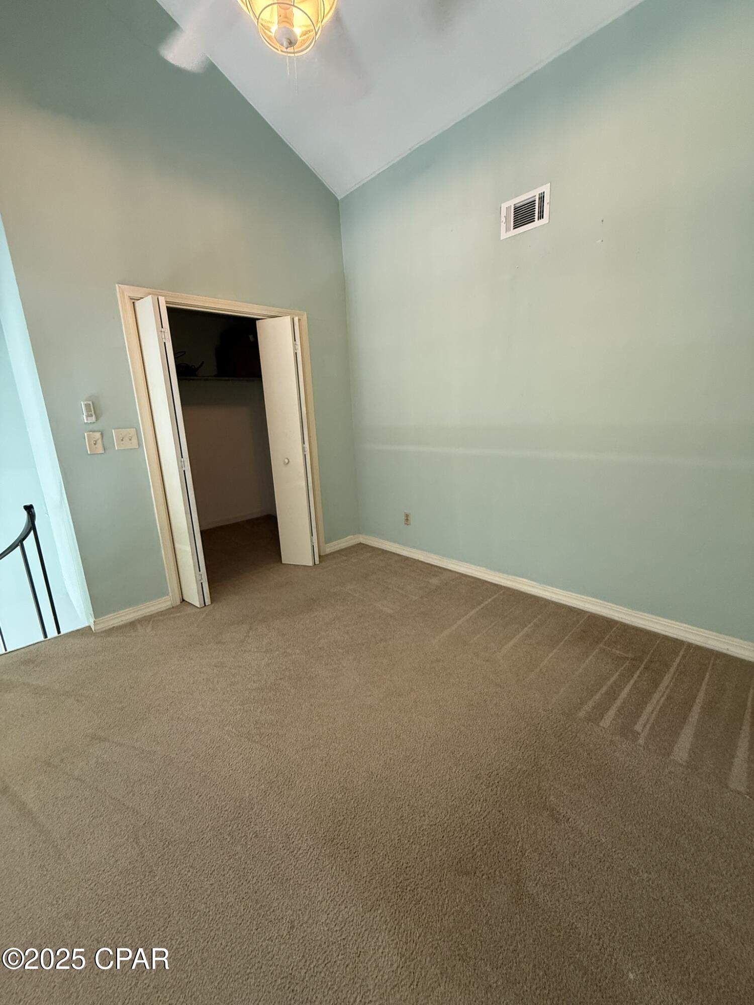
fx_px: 407
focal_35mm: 14
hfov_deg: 85.7
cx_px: 377
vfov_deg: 102.1
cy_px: 502
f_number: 2.2
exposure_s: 1/60
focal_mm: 2.22
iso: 400
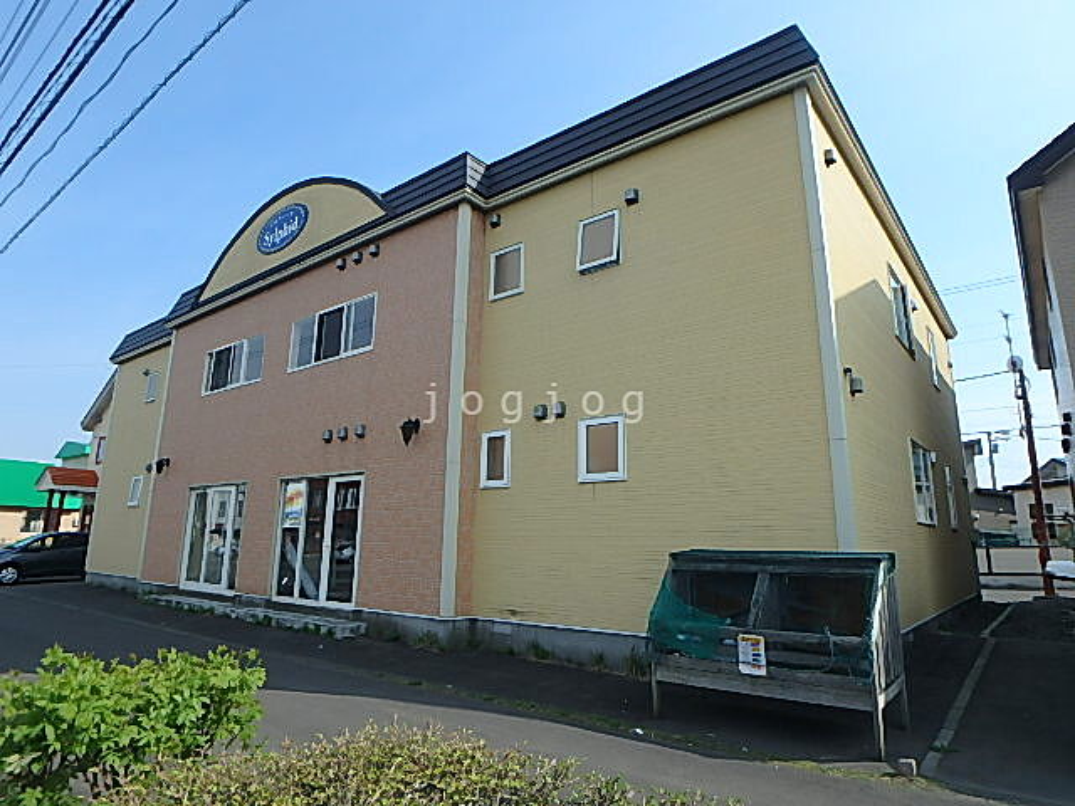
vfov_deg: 63.4
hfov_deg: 79.0
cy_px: 403
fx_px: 652
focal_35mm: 21
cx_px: 538
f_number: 3.5
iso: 125
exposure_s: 1/1000
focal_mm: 3.7
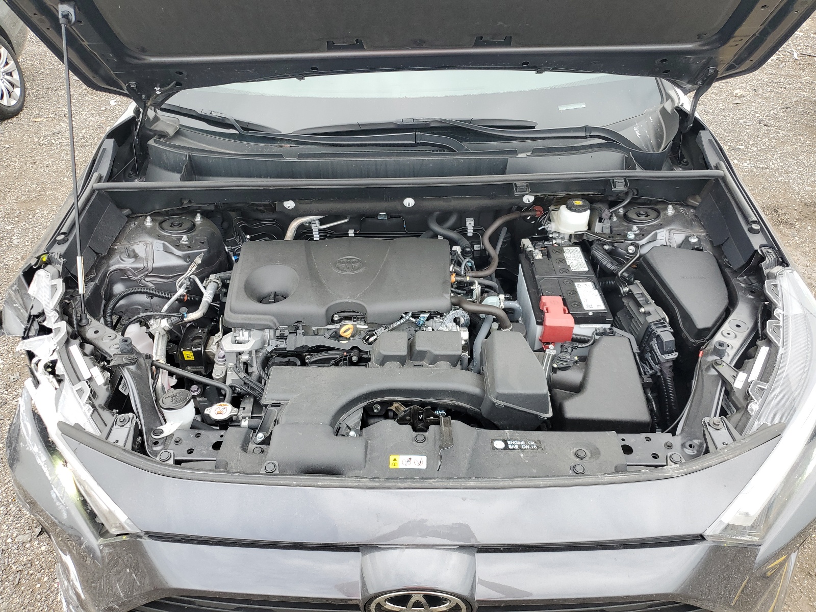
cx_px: 408
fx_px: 613
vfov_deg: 53.1
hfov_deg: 67.3
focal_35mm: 26
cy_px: 306
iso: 50
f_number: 1.5
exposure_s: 1/312
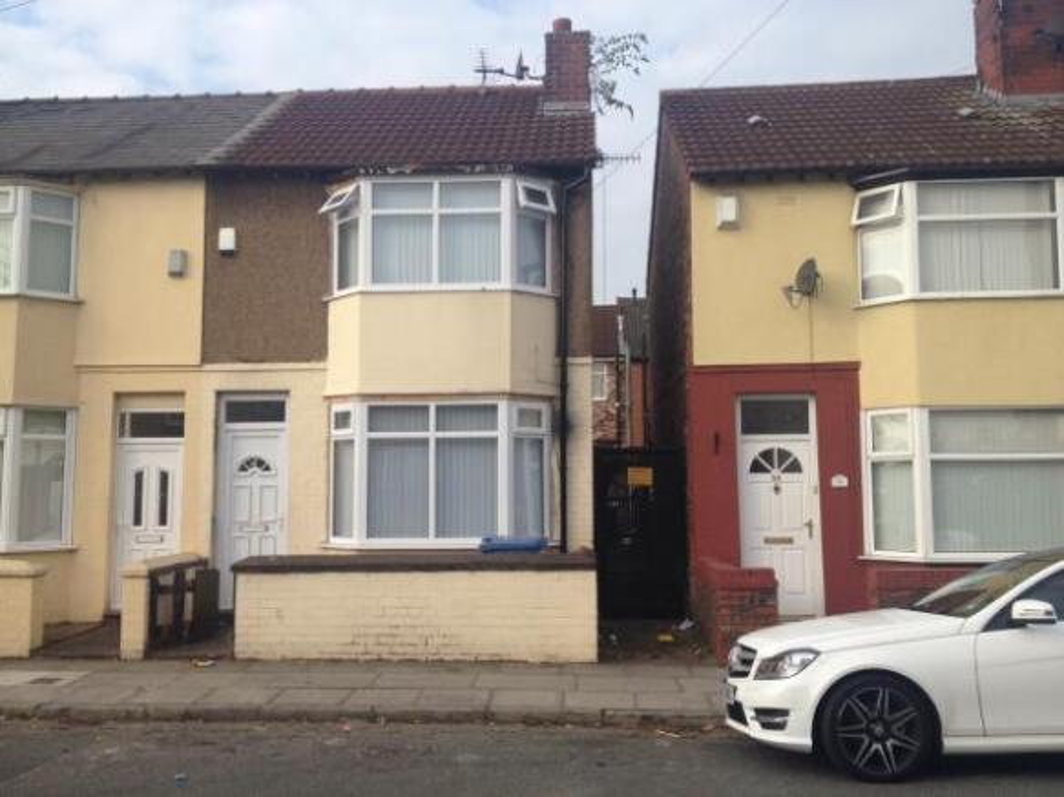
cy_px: 398
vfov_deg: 40.7
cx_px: 532
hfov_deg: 52.6
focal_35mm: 35
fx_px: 1076
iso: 50
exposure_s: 1/1062
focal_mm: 4.28
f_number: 2.4
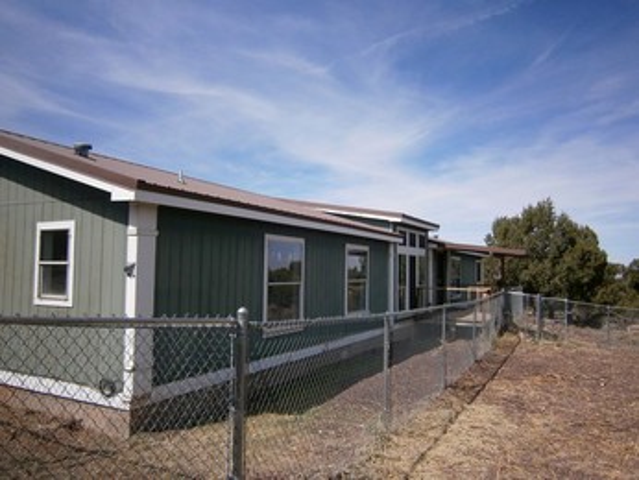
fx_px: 480
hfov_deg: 67.3
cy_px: 240
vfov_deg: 53.1
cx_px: 320
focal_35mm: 26
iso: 80
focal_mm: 4.7
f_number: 2.8
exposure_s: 1/2000
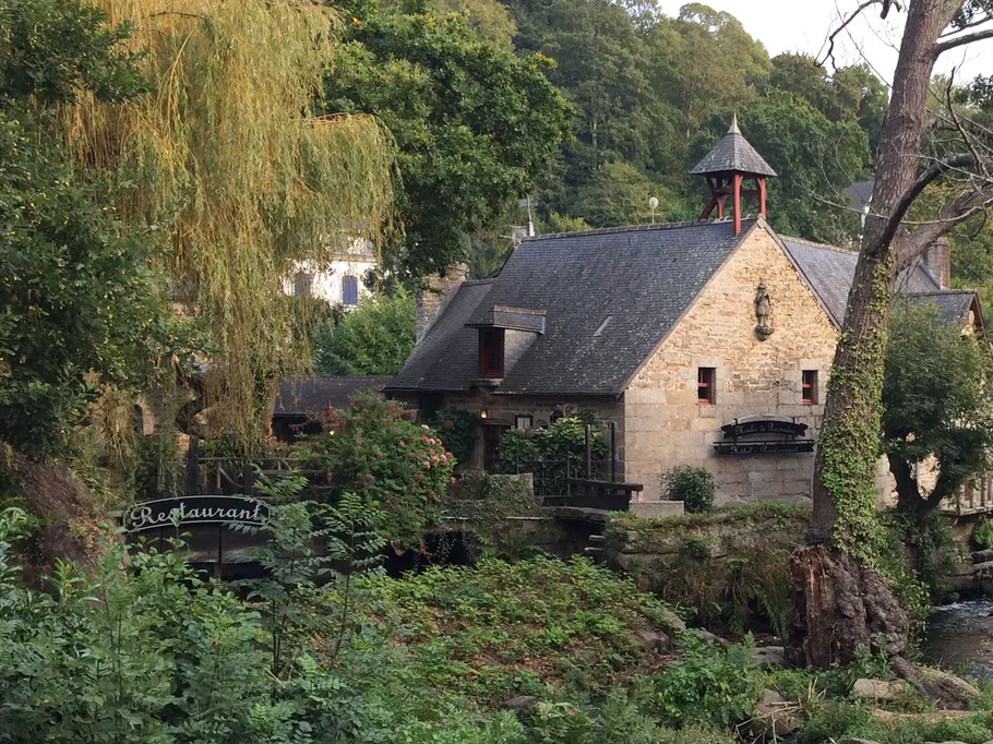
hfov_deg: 35.9
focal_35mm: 51
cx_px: 835
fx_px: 1463
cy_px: 523
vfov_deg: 28.3
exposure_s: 1/326
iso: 32
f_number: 2.2
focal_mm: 4.15
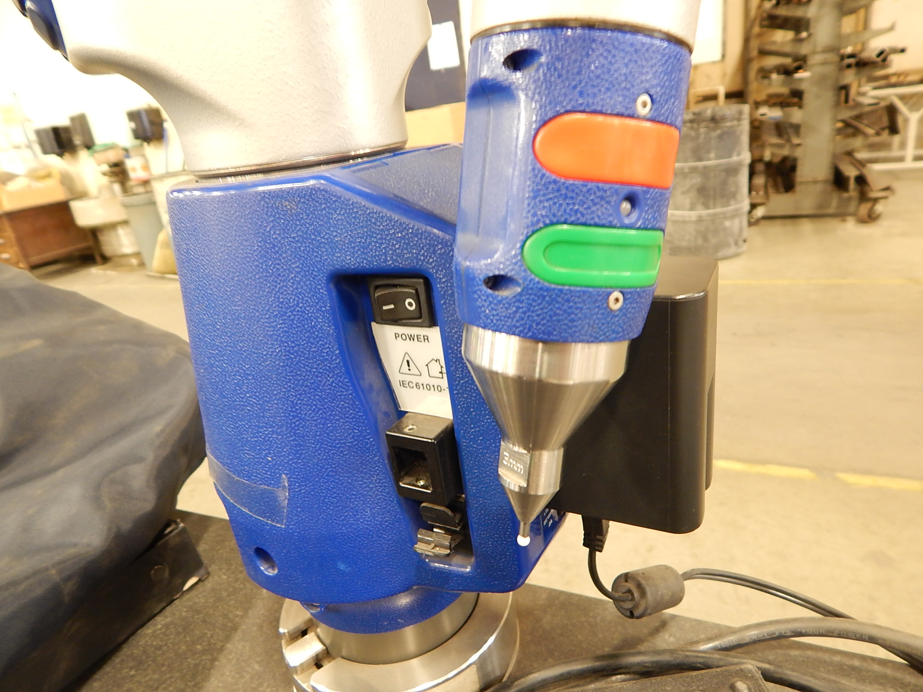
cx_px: 462
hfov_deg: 73.9
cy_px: 346
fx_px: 613
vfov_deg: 58.9
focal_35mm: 23
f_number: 3
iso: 200
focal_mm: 4
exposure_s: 1/2
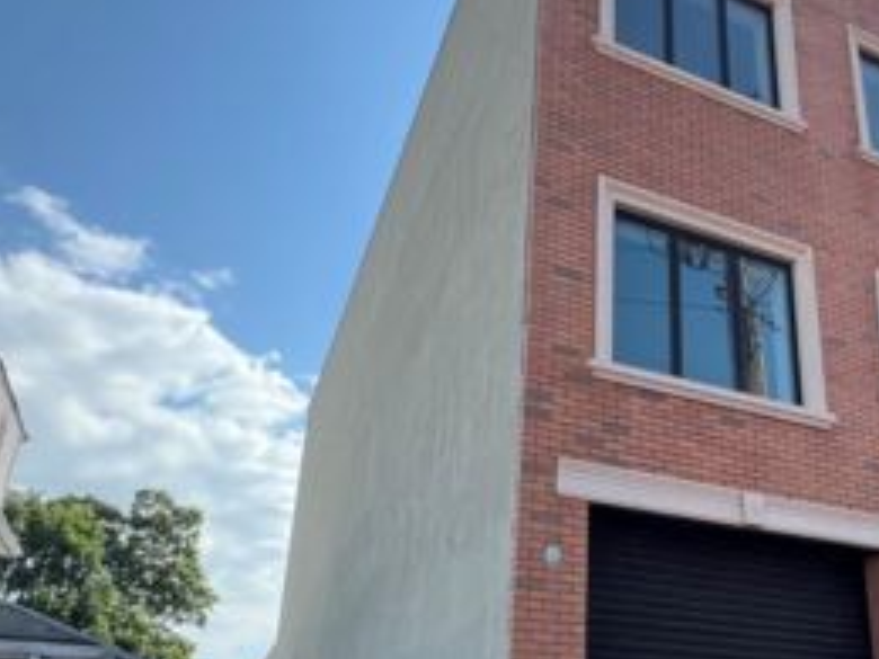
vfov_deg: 43.0
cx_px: 646
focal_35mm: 32
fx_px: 813
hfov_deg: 54.5
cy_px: 483
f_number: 1.8
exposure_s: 1/797
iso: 32
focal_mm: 1.57
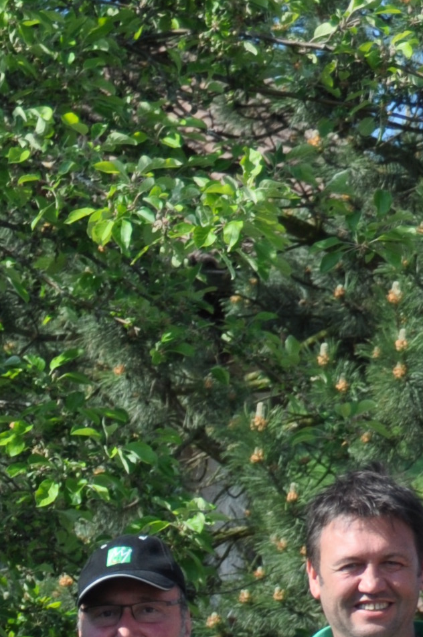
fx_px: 4062
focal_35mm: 230
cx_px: -353
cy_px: 1118
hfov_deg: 5.8
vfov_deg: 8.6
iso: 200
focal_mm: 34
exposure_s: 1/1000
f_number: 4.2
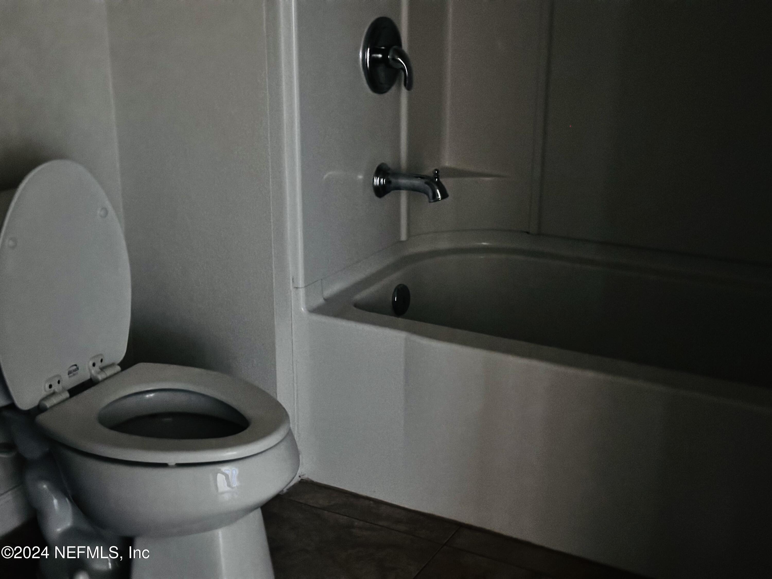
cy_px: 290
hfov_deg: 39.7
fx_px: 1070
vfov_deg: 30.3
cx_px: 386
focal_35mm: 48
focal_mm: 6.86
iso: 800
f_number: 1.78
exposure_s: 1/17
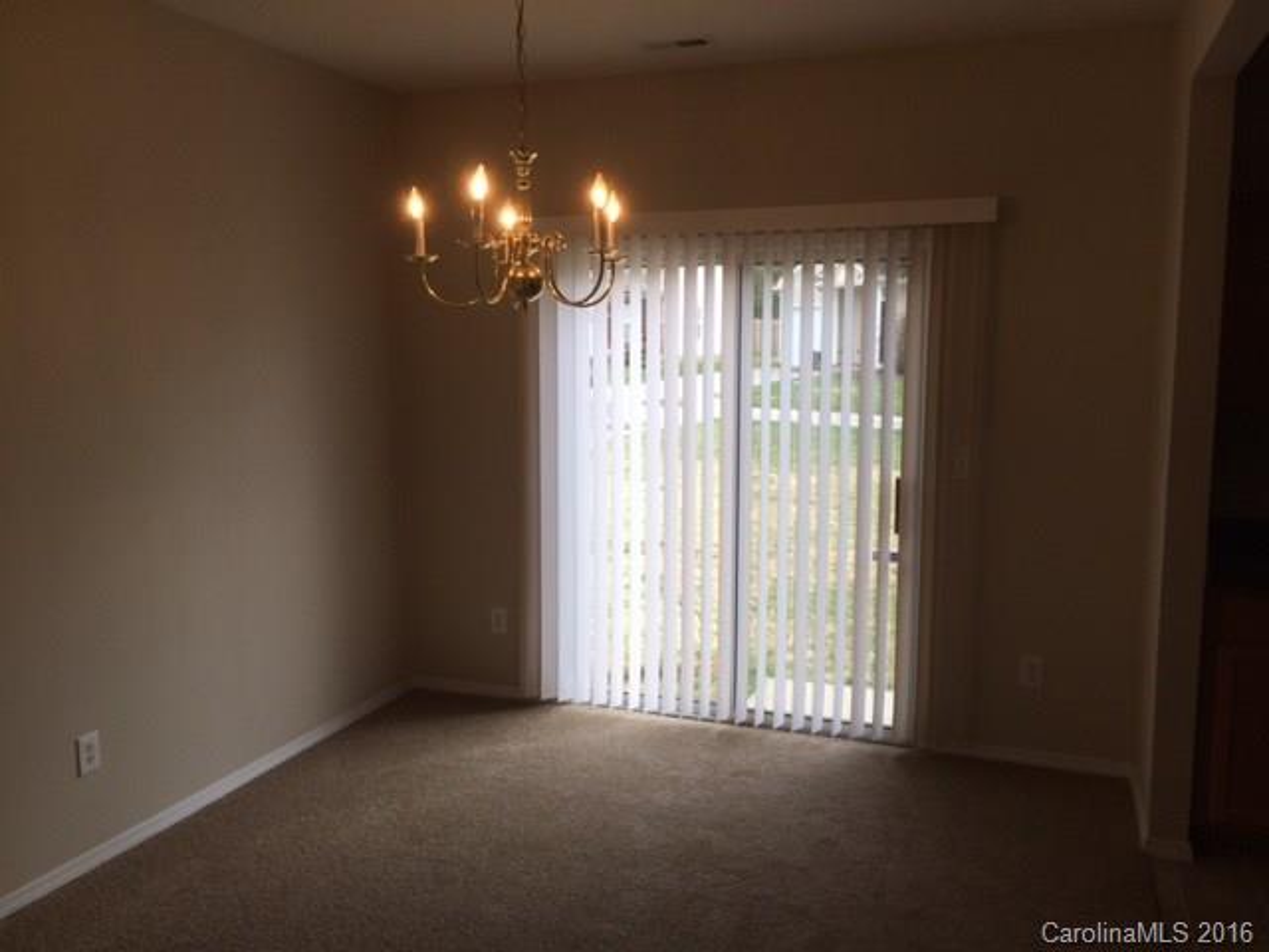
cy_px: 476
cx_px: 634
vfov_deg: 48.2
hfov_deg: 61.7
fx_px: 1063
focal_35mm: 29
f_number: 2.2
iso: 32
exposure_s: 1/234
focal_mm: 4.15
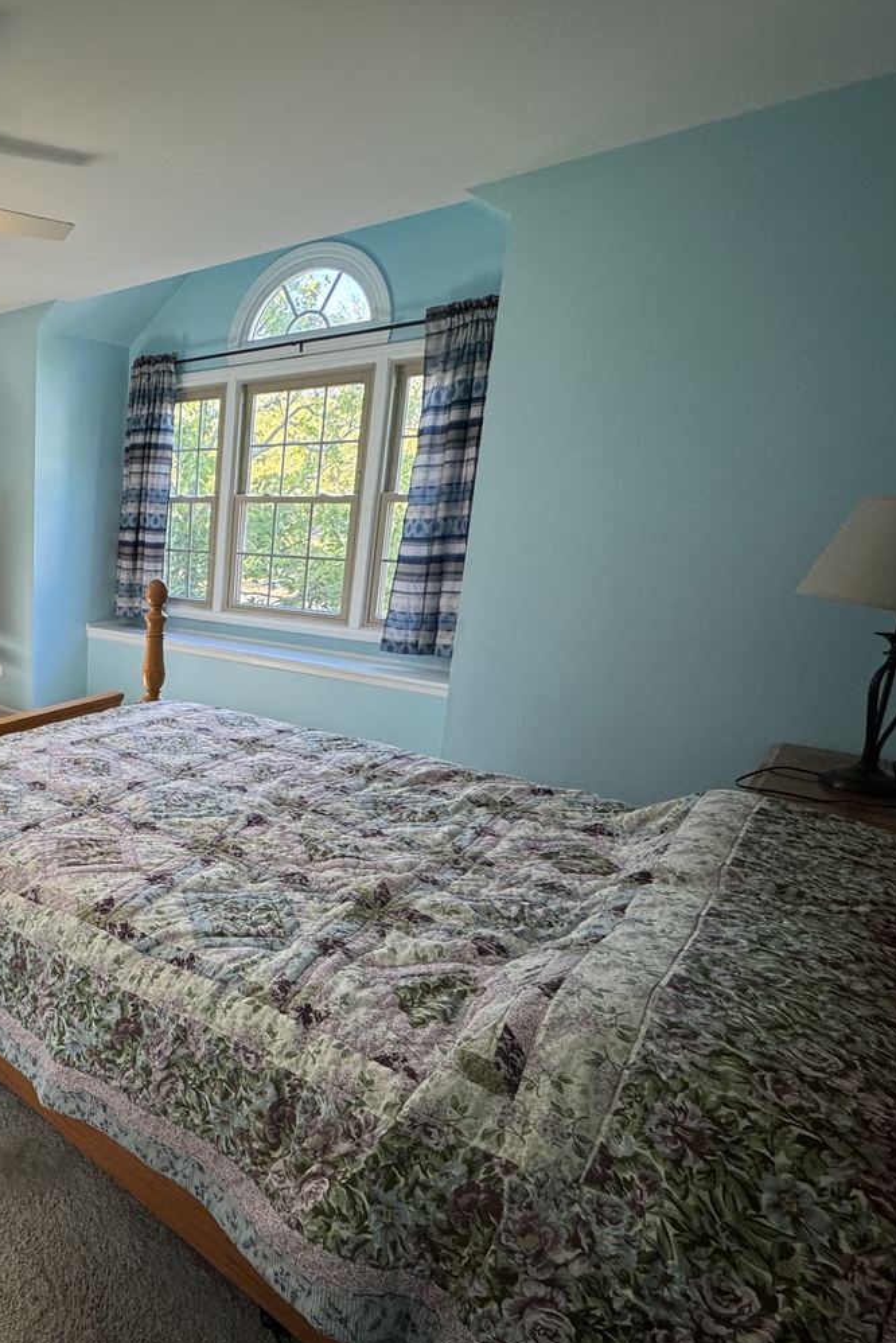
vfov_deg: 81.2
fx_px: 783
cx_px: 22
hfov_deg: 49.7
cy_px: 678
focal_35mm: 21
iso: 200
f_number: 2.2
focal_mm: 2.22
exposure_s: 1/120
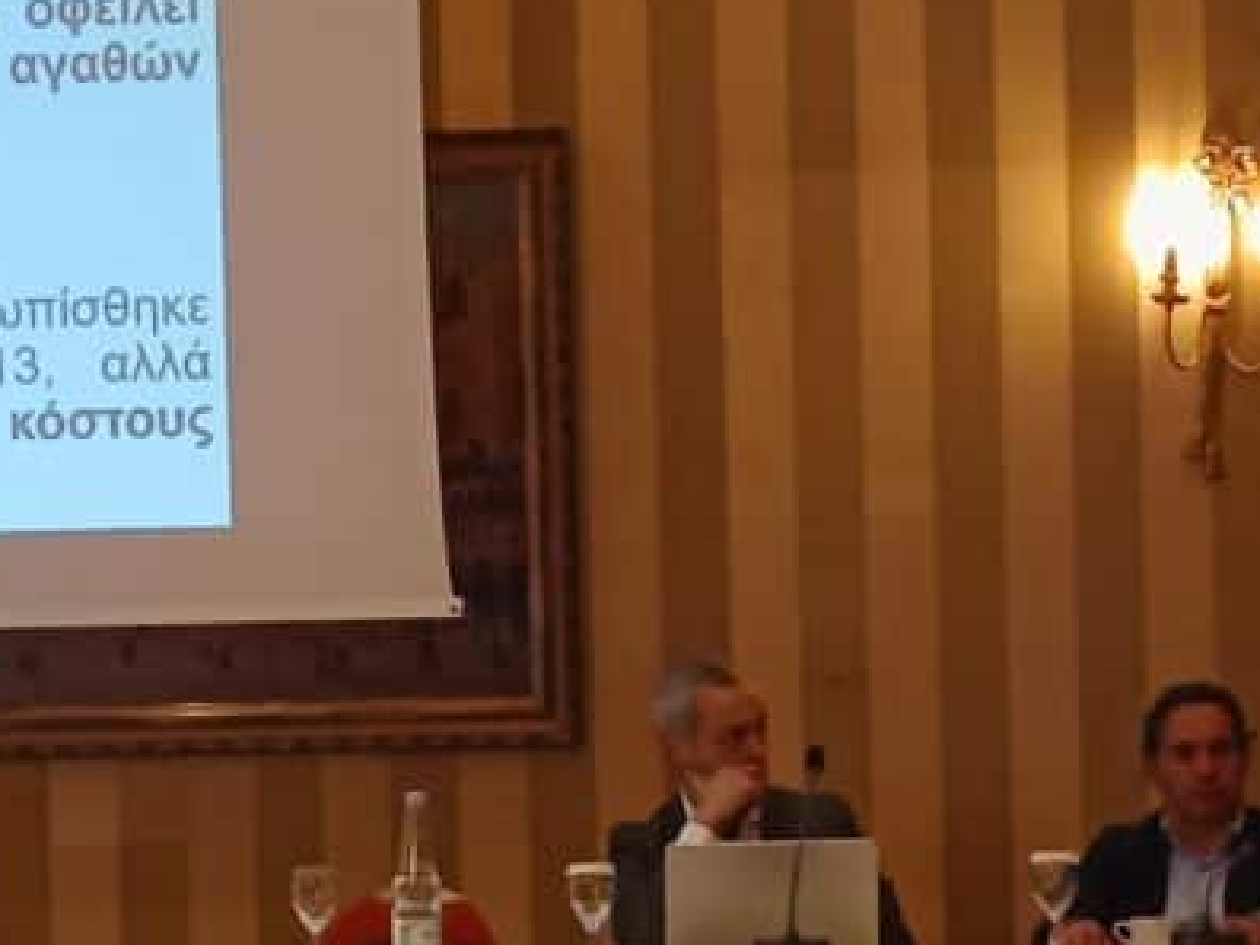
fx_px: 2257
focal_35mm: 62
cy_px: 694
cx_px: 519
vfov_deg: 23.4
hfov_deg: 31.1
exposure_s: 1/50
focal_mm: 5.31
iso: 472
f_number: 1.7
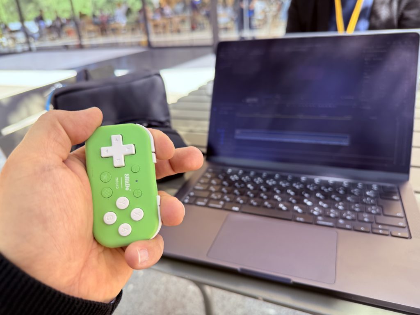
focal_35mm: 24
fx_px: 291
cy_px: 158
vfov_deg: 56.8
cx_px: 210
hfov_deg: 71.6
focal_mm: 6.76
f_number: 1.78
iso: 100
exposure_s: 1/379
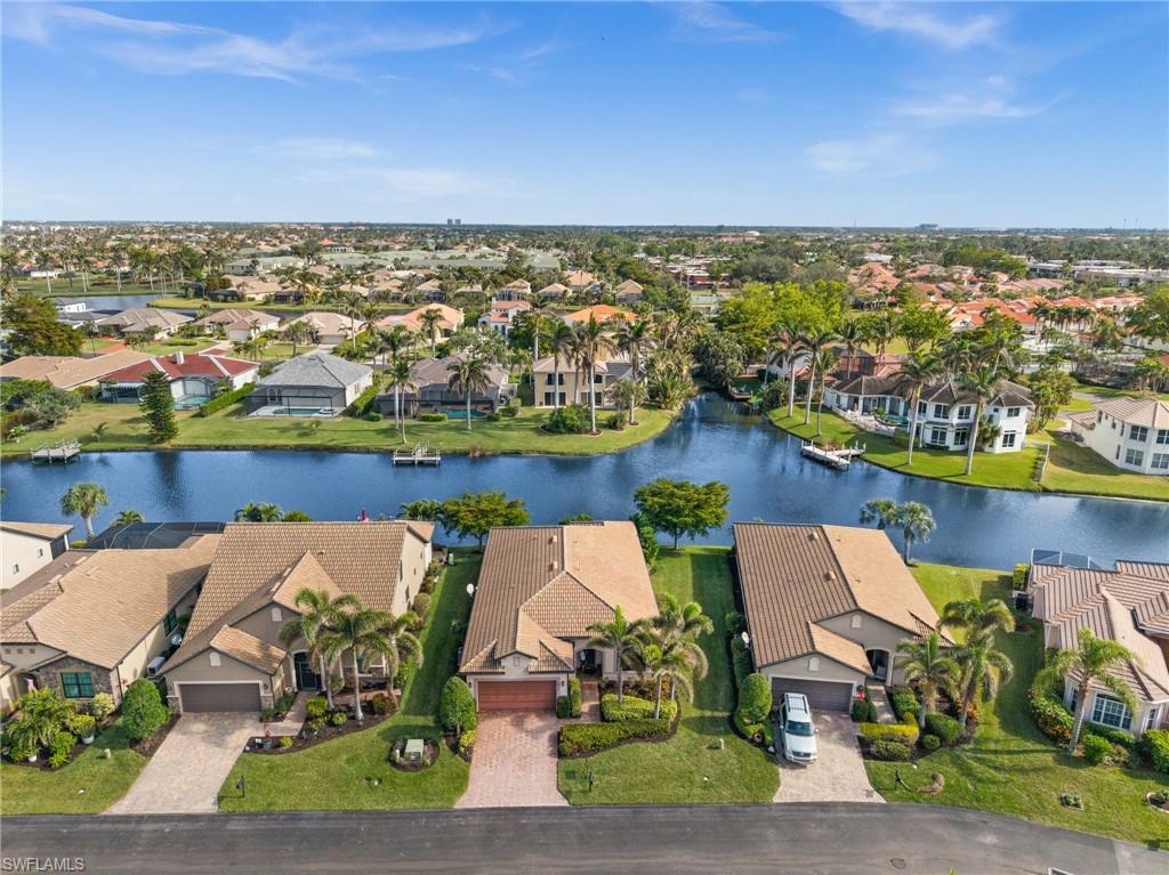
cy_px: 438
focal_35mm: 24
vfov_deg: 56.8
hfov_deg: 71.6
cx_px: 584
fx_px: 810
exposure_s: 1/3000
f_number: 1.8
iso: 200
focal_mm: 8.67
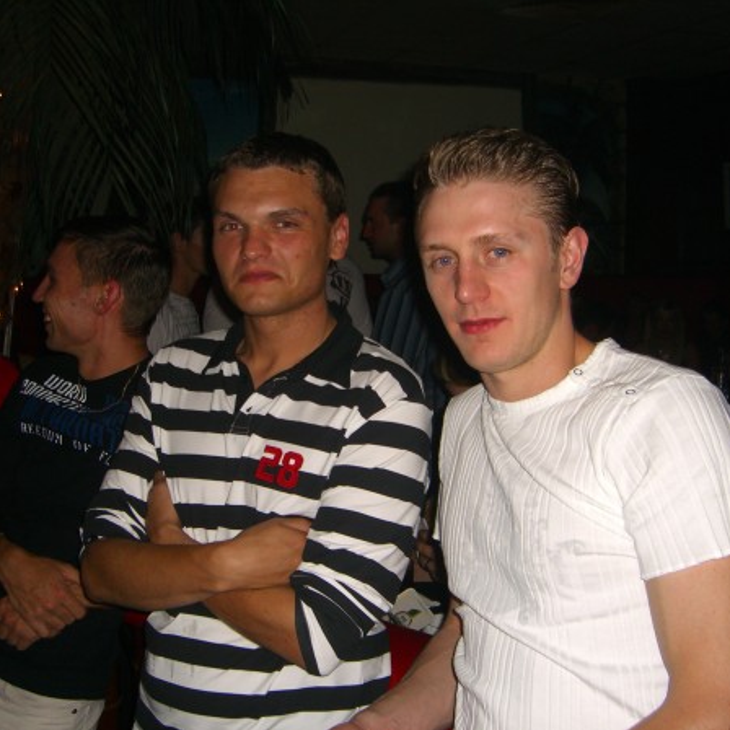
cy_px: 365
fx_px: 1074
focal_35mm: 45
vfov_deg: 37.6
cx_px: 331
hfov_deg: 37.5
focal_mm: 7.9
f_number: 2.8
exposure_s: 1/60
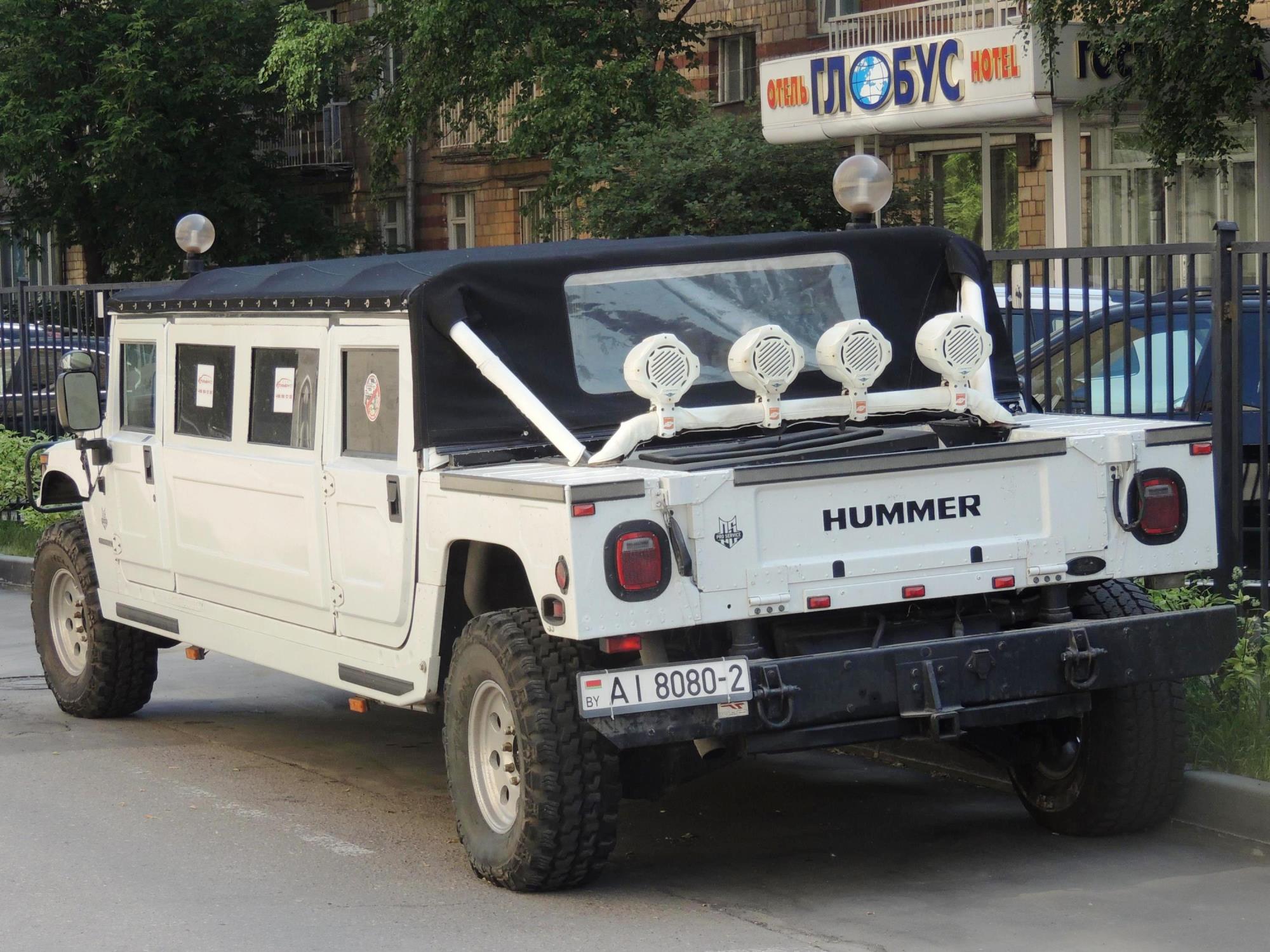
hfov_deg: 21.8
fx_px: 3302
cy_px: 476
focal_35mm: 90
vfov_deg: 16.4
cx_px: 635
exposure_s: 1/250
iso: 100
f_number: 4.1
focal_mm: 16
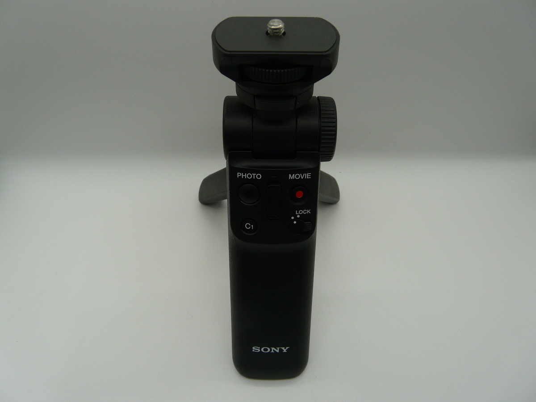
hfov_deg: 63.4
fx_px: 434
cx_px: 268
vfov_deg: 49.7
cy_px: 201
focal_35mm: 28
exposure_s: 1/125
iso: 100
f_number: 3.2
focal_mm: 4.6
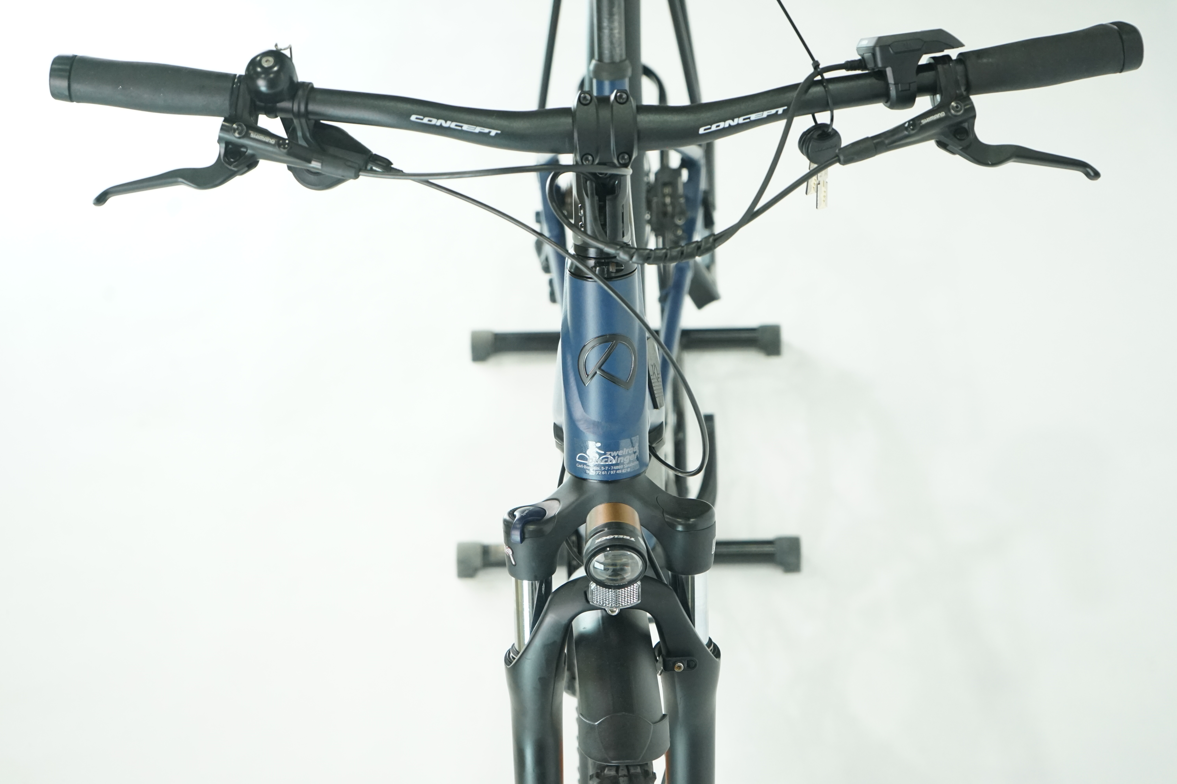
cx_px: 588
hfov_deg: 28.8
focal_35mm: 70
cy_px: 392
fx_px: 2288
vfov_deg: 19.5
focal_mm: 70
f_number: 5.6
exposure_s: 1/200
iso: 2500
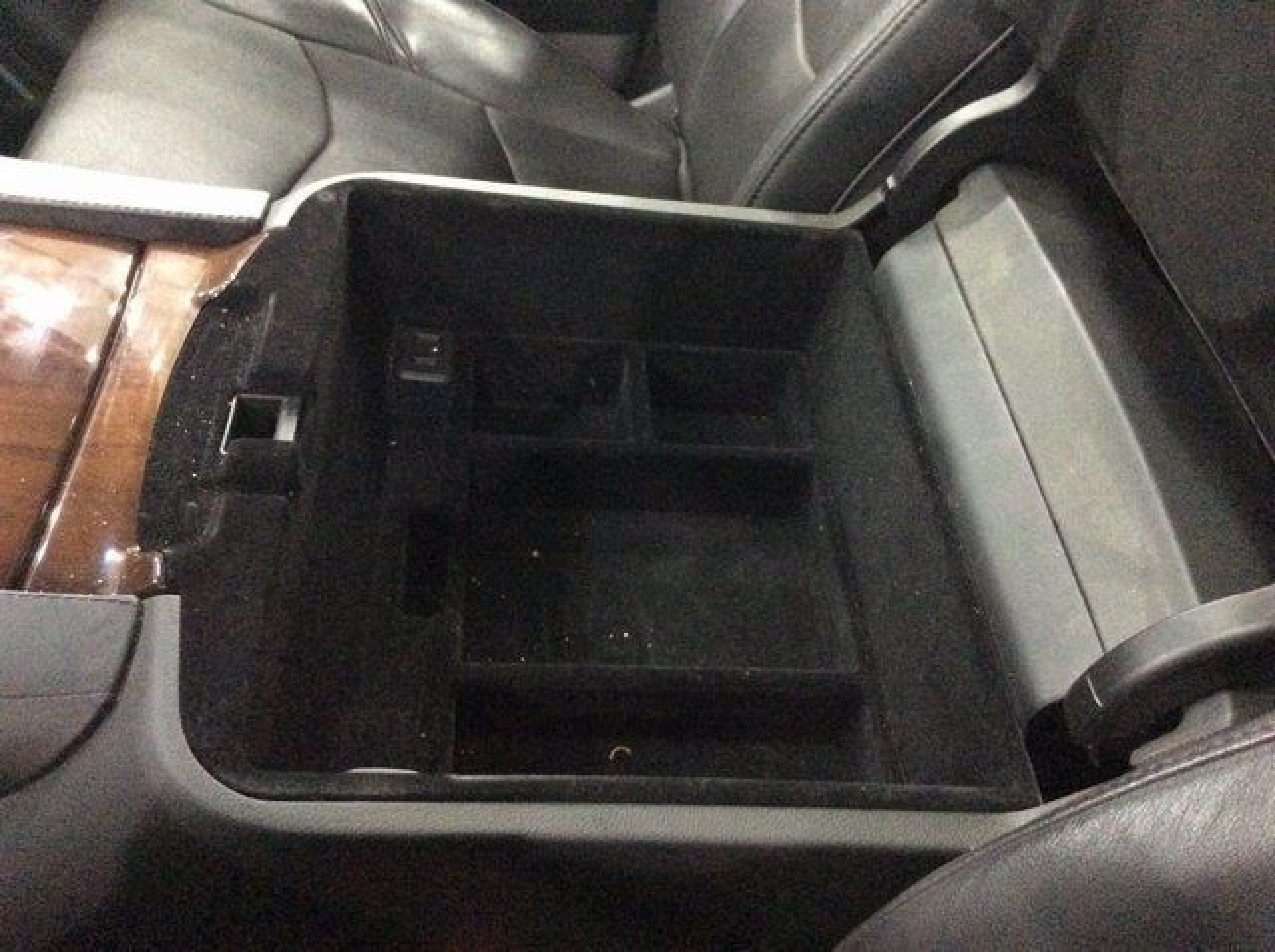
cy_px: 476
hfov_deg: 56.9
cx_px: 638
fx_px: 1177
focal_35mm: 32
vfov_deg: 44.1
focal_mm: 3.3
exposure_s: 1/15
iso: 800
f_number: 2.4
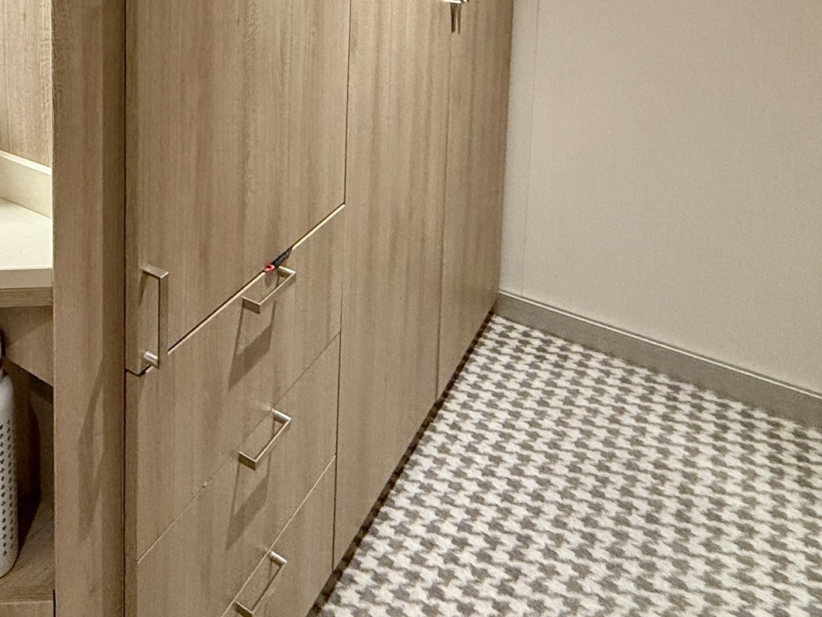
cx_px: 67
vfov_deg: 36.3
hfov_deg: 48.8
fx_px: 784
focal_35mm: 33
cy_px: -64
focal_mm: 2.22
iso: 500
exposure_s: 1/60
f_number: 2.2
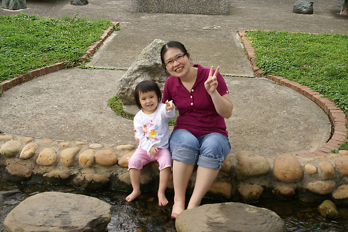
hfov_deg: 43.6
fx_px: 435
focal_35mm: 45
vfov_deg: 29.9
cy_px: 116
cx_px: 174
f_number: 4.5
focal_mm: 30
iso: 100
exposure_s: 1/60
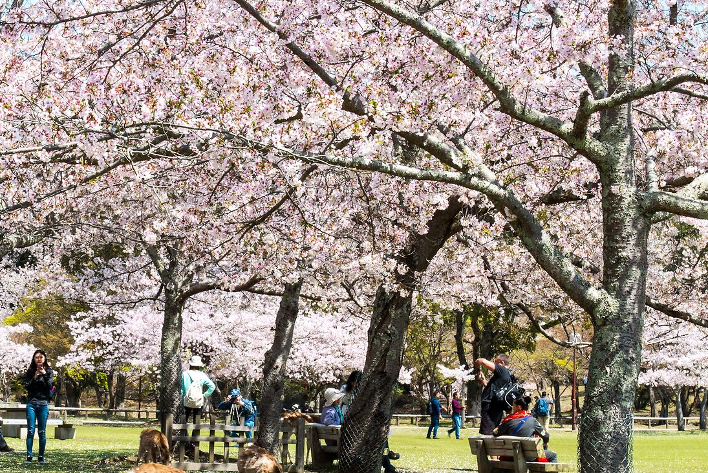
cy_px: 270
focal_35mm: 114
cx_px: 124
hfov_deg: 17.8
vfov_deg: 12.0
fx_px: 2243
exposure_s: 1/30
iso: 80
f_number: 16
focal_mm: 52
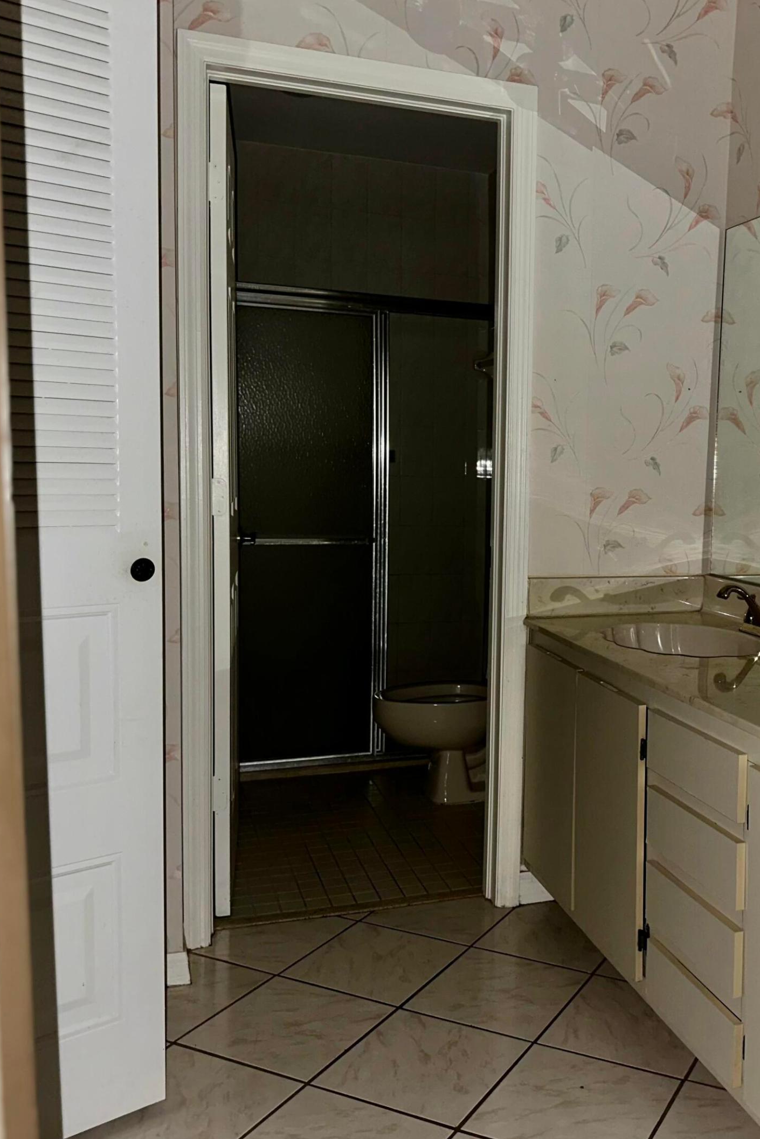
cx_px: 580
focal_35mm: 34
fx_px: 1076
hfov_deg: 37.8
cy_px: 564
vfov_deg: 55.8
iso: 100
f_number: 1.78
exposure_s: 1/4
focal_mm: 6.86
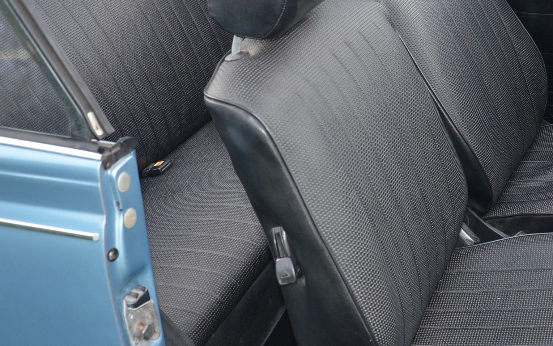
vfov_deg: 22.0
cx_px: 404
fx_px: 889
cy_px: 212
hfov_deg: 33.9
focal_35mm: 59
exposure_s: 1/60
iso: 800
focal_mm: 24
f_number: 3.8
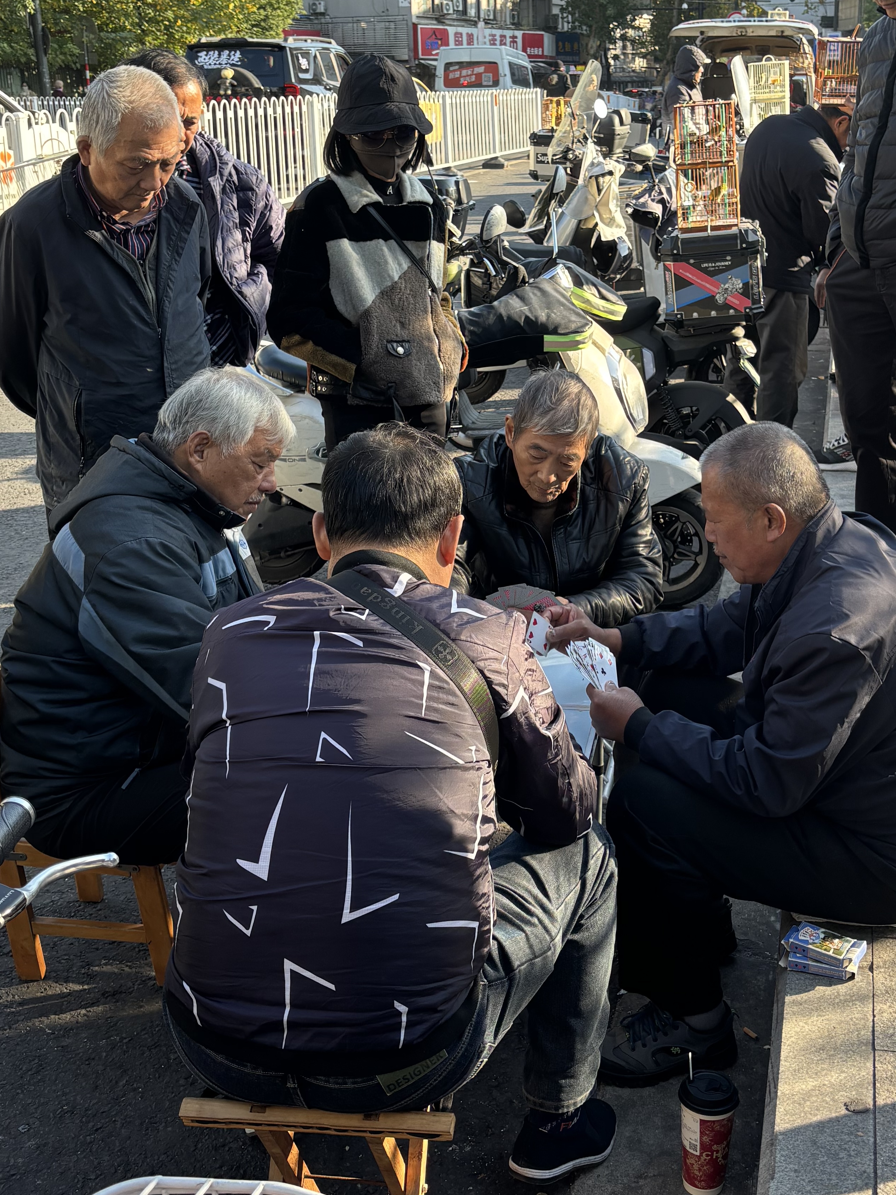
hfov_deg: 32.7
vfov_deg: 42.9
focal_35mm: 44
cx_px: 561
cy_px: 530
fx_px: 1519
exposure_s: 1/343
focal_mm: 5.96
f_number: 1.6
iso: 50
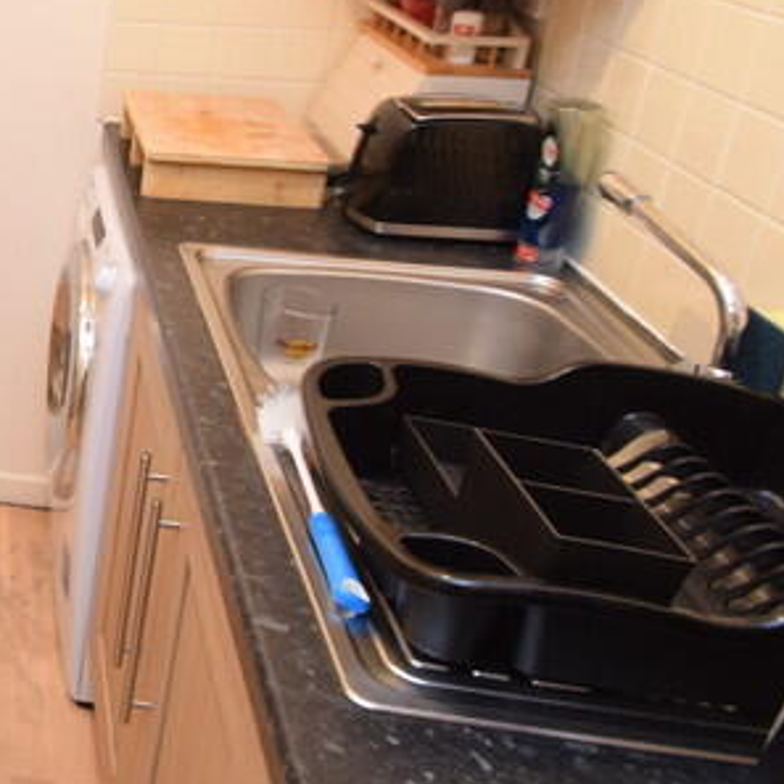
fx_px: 1127
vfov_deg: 37.5
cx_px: -264
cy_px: 210
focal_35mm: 44
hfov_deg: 29.7
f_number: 3.5
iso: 1400
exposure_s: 1/60
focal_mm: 10
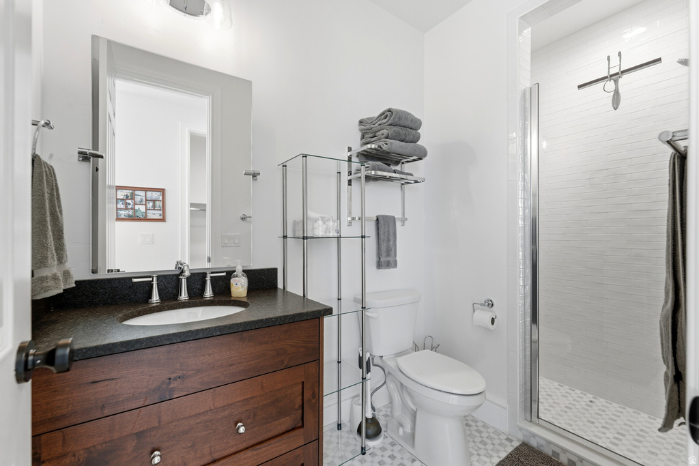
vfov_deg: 77.0
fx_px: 293
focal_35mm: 15
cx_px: 350
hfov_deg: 100.0
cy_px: 233
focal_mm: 15.1
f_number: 8
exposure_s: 1/400
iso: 500
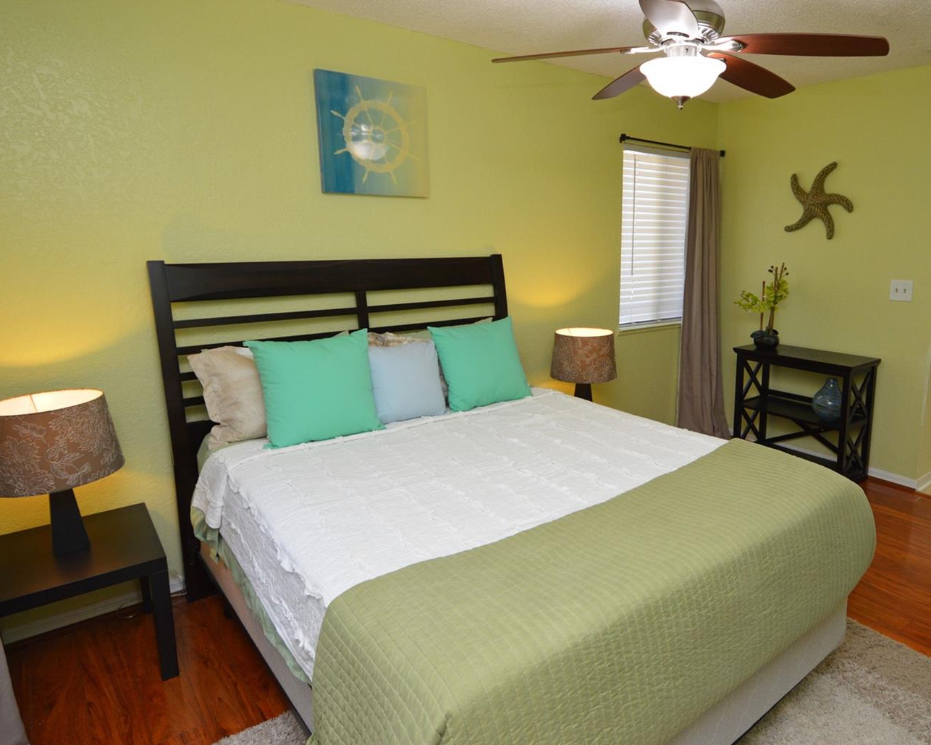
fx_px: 579
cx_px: 563
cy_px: 365
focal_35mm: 21
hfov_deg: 76.7
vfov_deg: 65.5
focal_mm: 12
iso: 450
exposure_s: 1/60
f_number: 4
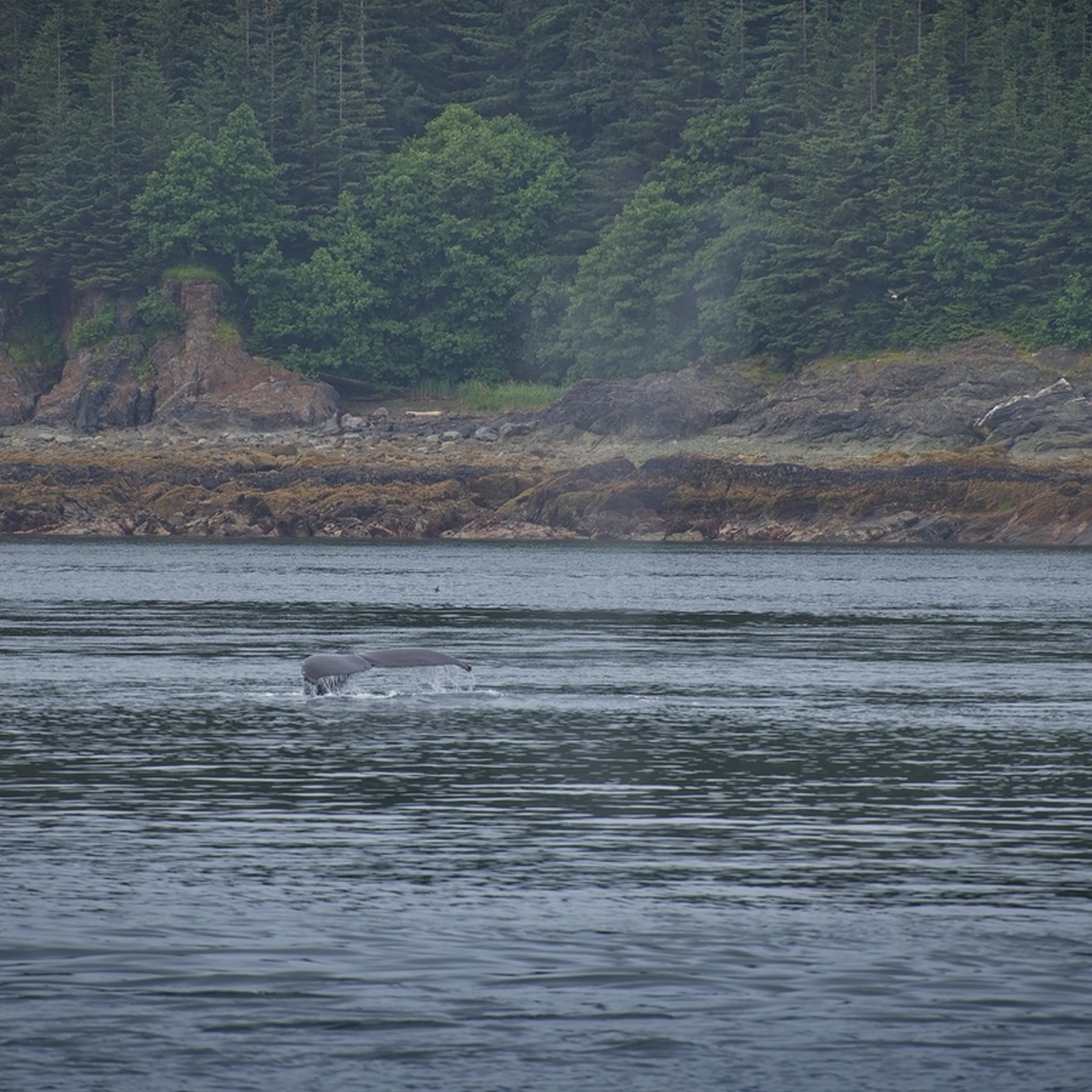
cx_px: 516
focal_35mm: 427
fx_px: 15240
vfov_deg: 4.1
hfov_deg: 4.1
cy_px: 495
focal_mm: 300
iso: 200
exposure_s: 1/640
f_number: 5.6
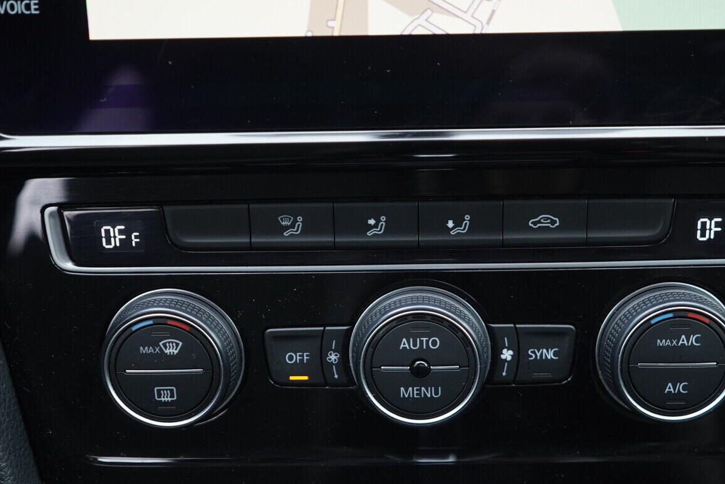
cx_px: 407
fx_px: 906
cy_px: 299
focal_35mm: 45
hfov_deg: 43.5
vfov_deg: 29.8
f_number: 2.8
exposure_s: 1/40
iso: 500
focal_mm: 24
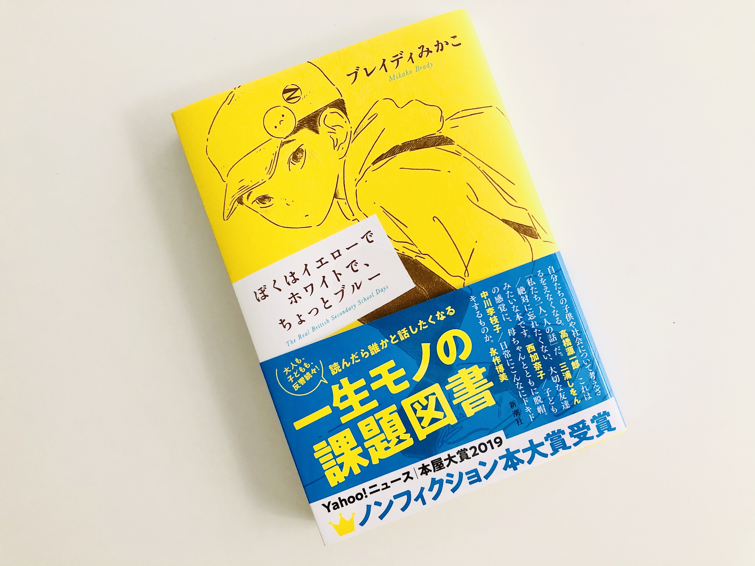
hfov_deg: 63.4
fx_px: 611
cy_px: 283
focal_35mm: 28
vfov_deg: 49.7
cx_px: 378
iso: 40
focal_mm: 3.99
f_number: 1.8
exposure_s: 1/25
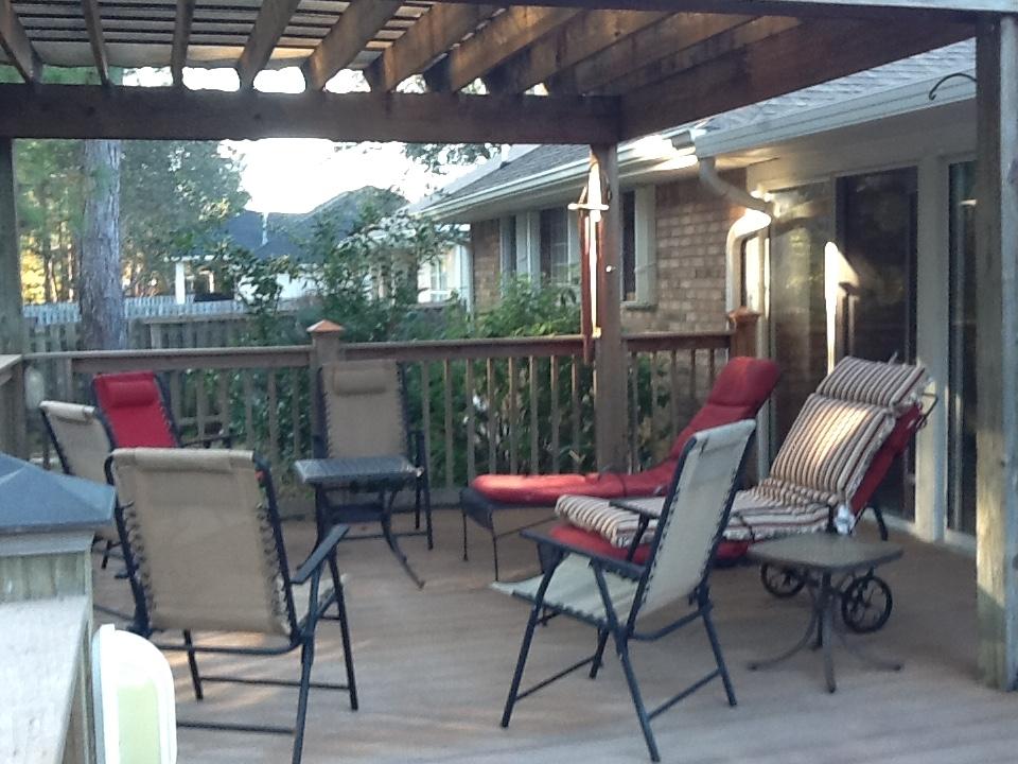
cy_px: 382
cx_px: 509
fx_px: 1294
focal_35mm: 44
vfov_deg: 32.9
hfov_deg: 42.9
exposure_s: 1/40
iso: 40
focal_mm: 2.03
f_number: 2.4
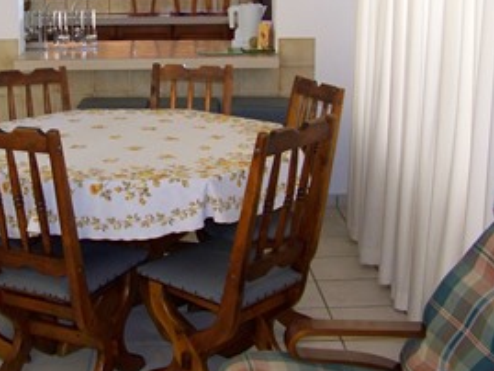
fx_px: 857
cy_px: 114
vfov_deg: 24.3
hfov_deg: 31.9
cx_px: 167
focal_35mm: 60
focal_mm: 5.85
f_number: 2.8
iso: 200
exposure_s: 1/30
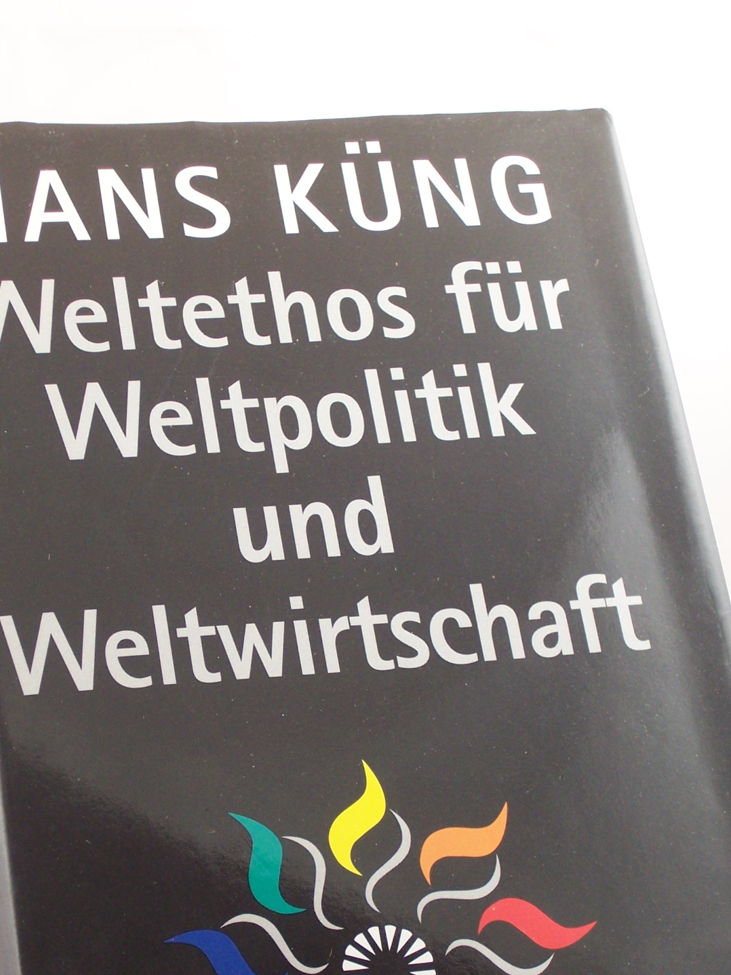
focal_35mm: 94
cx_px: 317
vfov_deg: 20.8
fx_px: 2648
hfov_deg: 15.7
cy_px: 656
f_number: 3.6
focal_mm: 11
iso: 160
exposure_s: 1/50
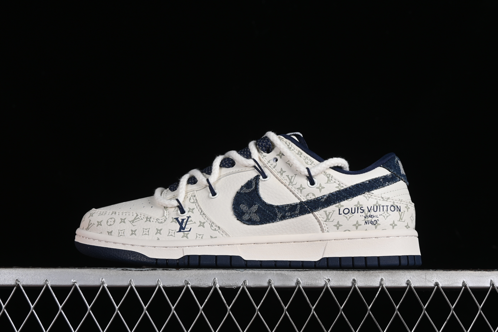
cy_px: 166
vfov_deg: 18.2
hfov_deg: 27.0
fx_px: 1037
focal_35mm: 75
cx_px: 249
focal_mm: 50
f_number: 8
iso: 160
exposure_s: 1/80
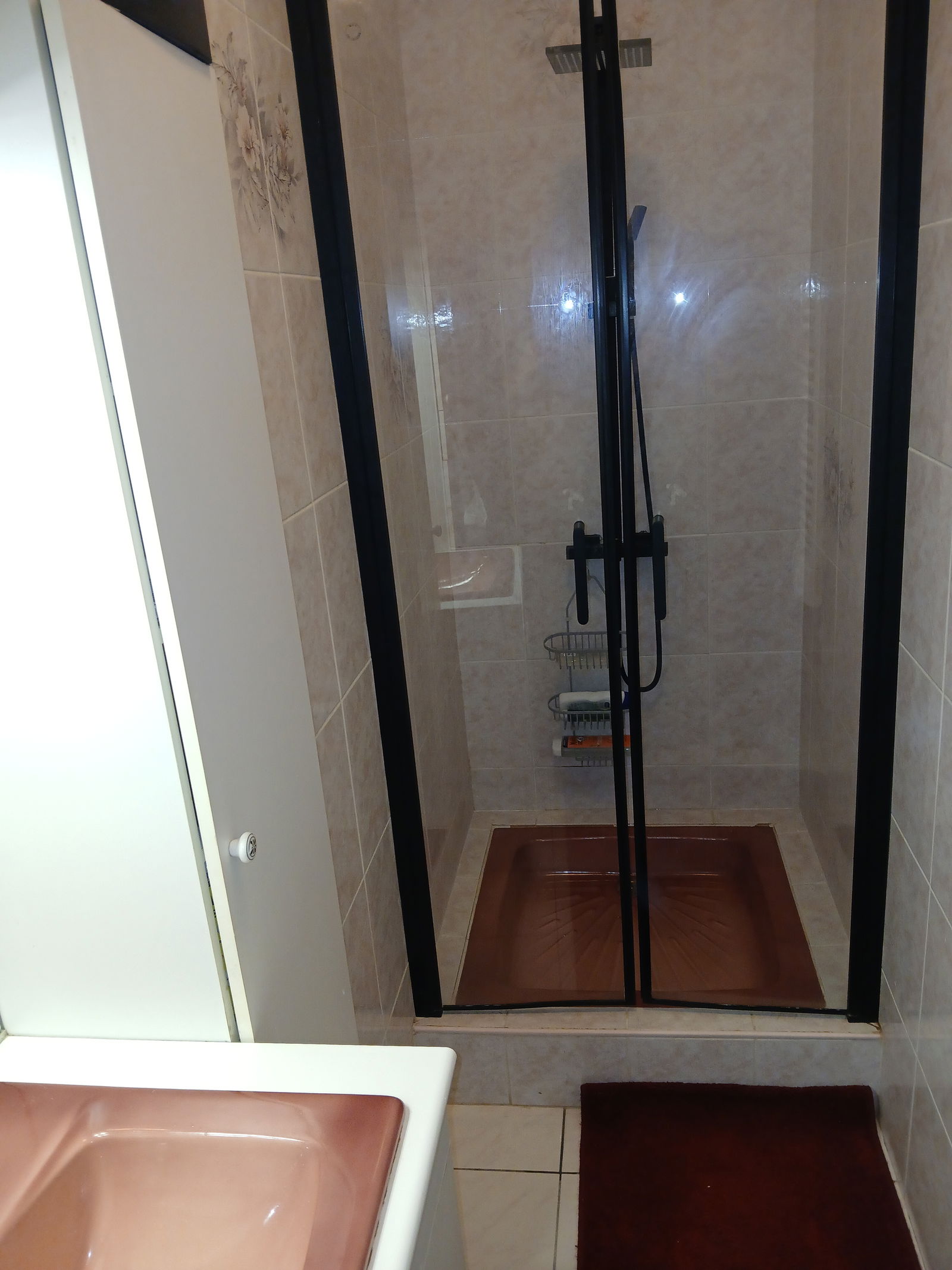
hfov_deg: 53.1
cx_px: 476
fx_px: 953
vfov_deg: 67.3
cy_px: 635
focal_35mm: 26
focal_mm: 3.98
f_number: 1.8
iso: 160
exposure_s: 1/50
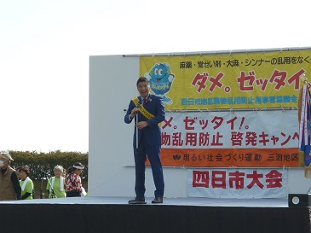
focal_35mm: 164
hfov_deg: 12.1
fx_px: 1472
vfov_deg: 9.0
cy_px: 116
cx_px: 156
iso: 80
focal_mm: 15.3
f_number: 4.7
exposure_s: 1/500
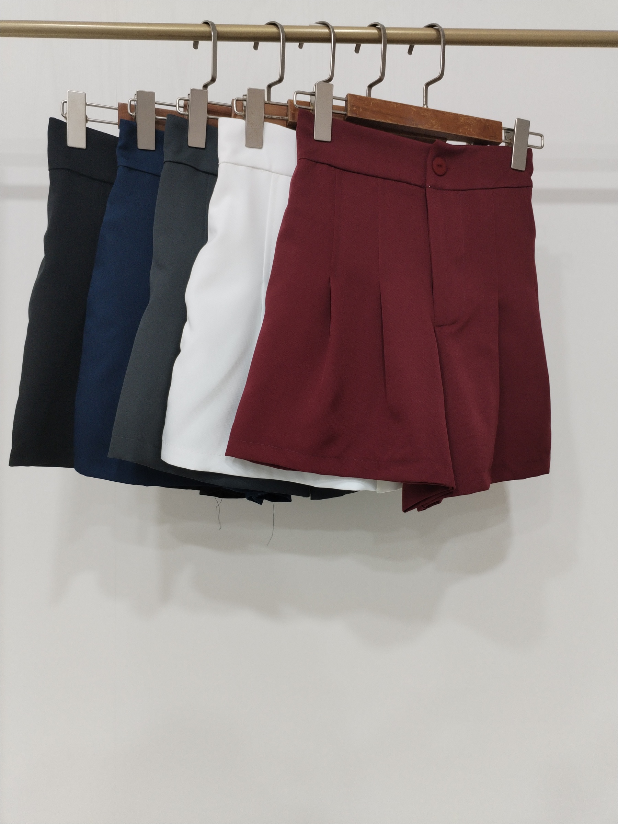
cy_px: 412
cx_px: 309
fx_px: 690
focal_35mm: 29
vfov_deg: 61.7
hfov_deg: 48.2
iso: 352
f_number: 1.8
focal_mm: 4.75
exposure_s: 1/33.3
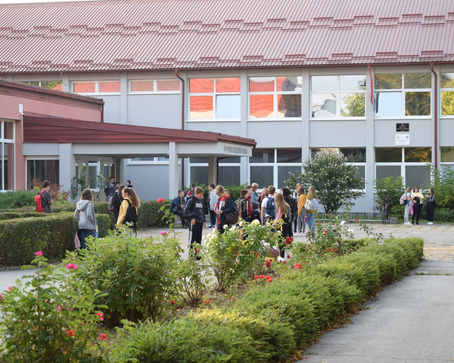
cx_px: 198
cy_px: 183
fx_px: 1257
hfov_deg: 20.5
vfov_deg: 16.4
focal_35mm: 94
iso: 400
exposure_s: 1/125
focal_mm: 55
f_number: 5.6
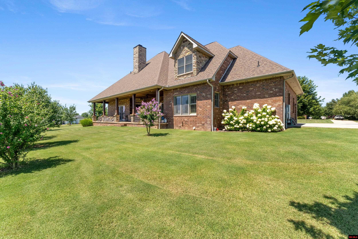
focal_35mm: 15
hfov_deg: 100.4
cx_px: 179
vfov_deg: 77.3
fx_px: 149
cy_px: 120
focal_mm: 10
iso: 200
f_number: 9
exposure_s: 1/60
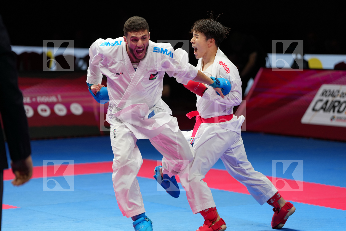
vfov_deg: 8.6
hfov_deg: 12.8
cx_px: 173
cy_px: 116
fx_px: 1537
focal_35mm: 160
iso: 640
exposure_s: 1/1000
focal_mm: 160
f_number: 2.8
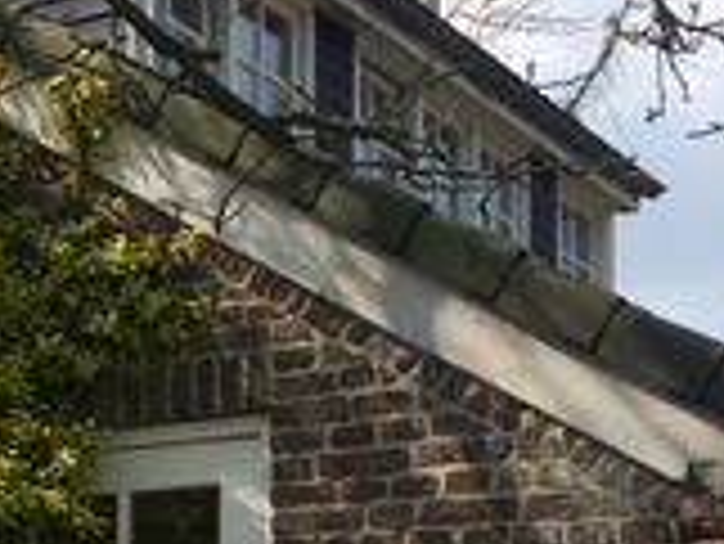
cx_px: -315
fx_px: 2261
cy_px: 656
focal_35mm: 108
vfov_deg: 13.3
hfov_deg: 16.8
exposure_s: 1/1582
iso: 32
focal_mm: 4.15
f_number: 2.2
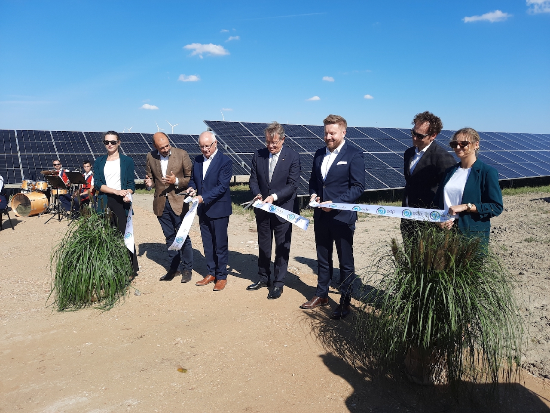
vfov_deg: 54.9
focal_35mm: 25
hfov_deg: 69.4
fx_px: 397
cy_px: 206
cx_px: 275
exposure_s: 1/1250
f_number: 2
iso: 30
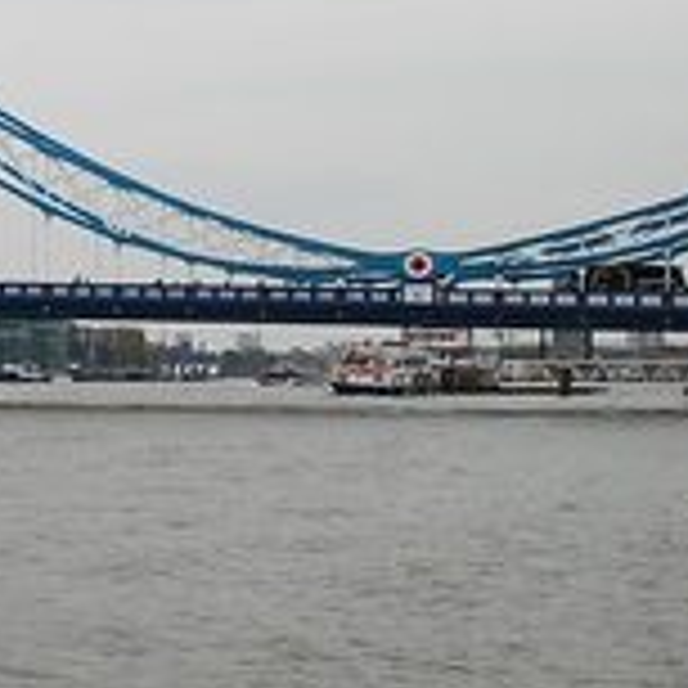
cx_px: -630
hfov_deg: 13.8
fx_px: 2473
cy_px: 331
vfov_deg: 15.8
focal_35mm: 110
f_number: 9
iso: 100
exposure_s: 1/125
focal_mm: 22
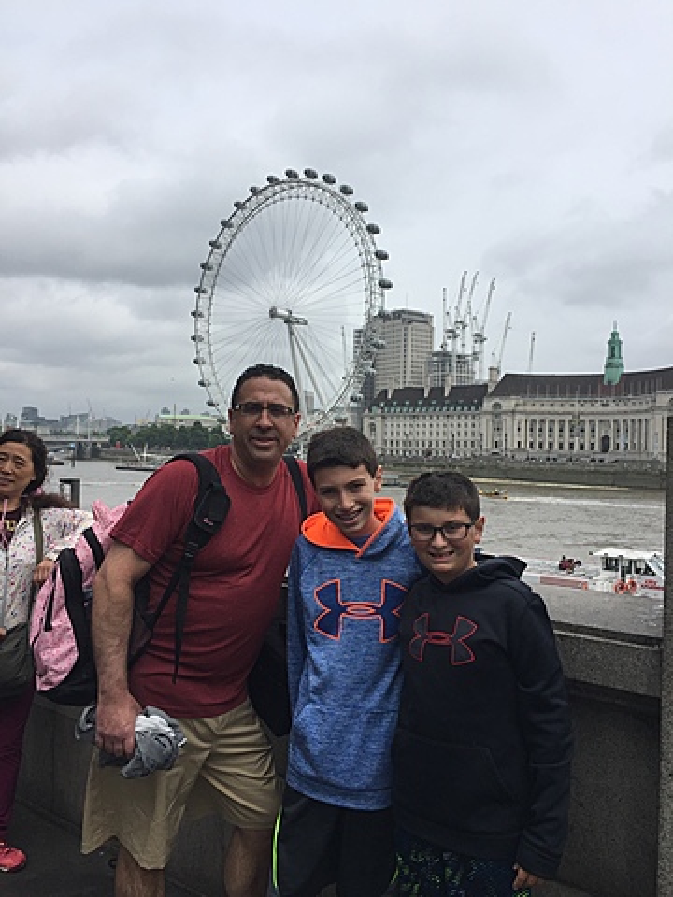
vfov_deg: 61.7
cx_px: 336
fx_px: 752
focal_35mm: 29
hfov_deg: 48.2
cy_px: 448
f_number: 2.2
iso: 32
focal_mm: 4.15
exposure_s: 1/2475
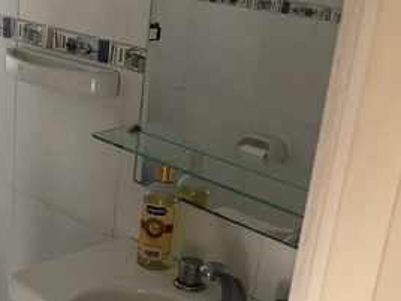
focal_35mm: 46
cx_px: 84
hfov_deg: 39.7
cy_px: 199
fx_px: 533
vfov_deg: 31.3
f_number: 1.8
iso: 25
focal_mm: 4
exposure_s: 1/30
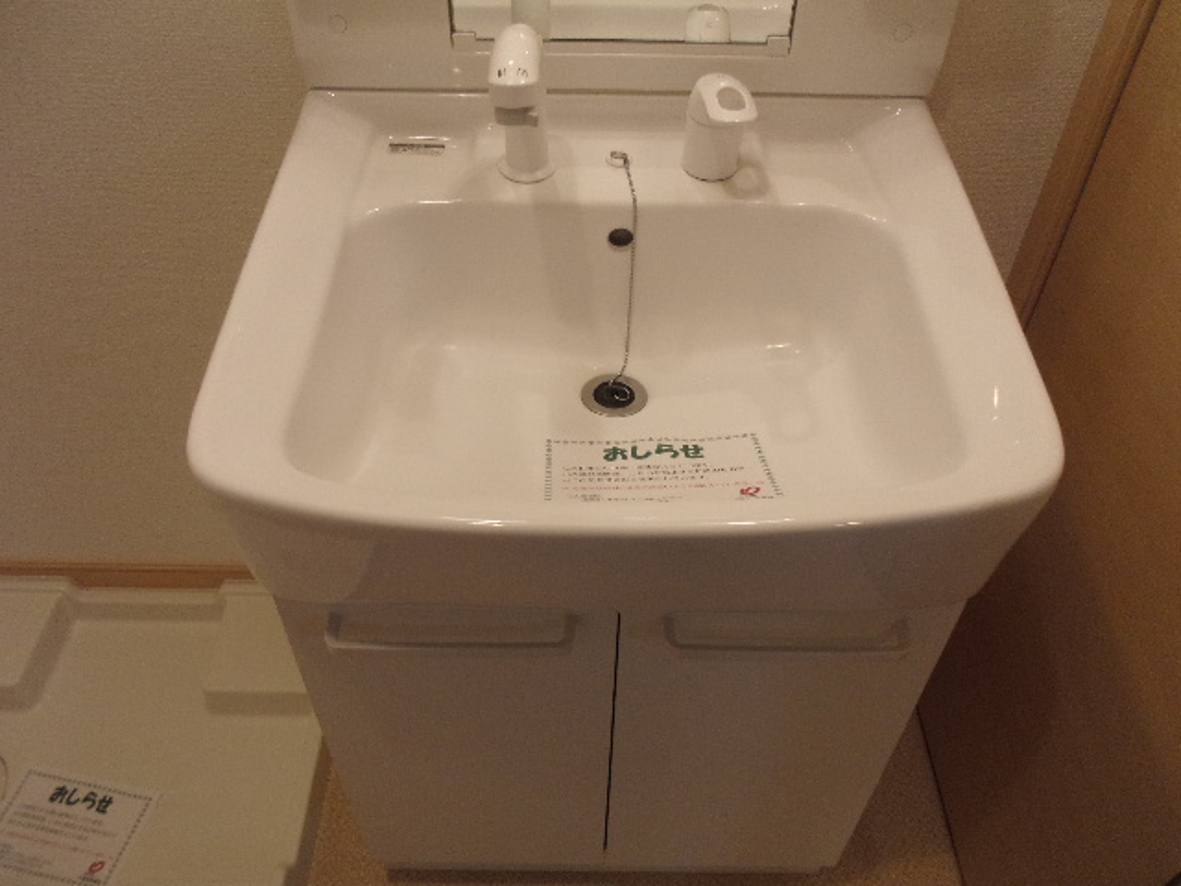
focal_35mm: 28
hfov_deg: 63.4
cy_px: 443
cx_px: 590
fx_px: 955
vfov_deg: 49.7
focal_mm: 5.1
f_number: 3.9
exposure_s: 1/34
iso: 268
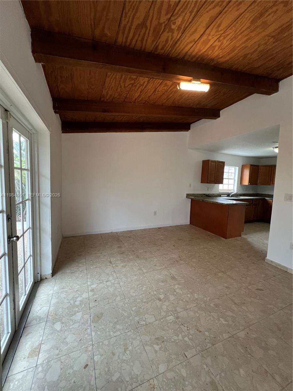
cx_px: 146
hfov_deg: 89.9
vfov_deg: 106.2
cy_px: 196
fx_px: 147
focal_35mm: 13
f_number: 1.8
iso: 200
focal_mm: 1.57
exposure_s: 1/60
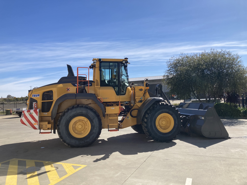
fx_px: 200
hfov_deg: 63.4
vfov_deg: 49.7
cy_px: 92
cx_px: 124
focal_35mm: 28
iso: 20
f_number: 1.8
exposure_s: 1/2525
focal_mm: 3.99
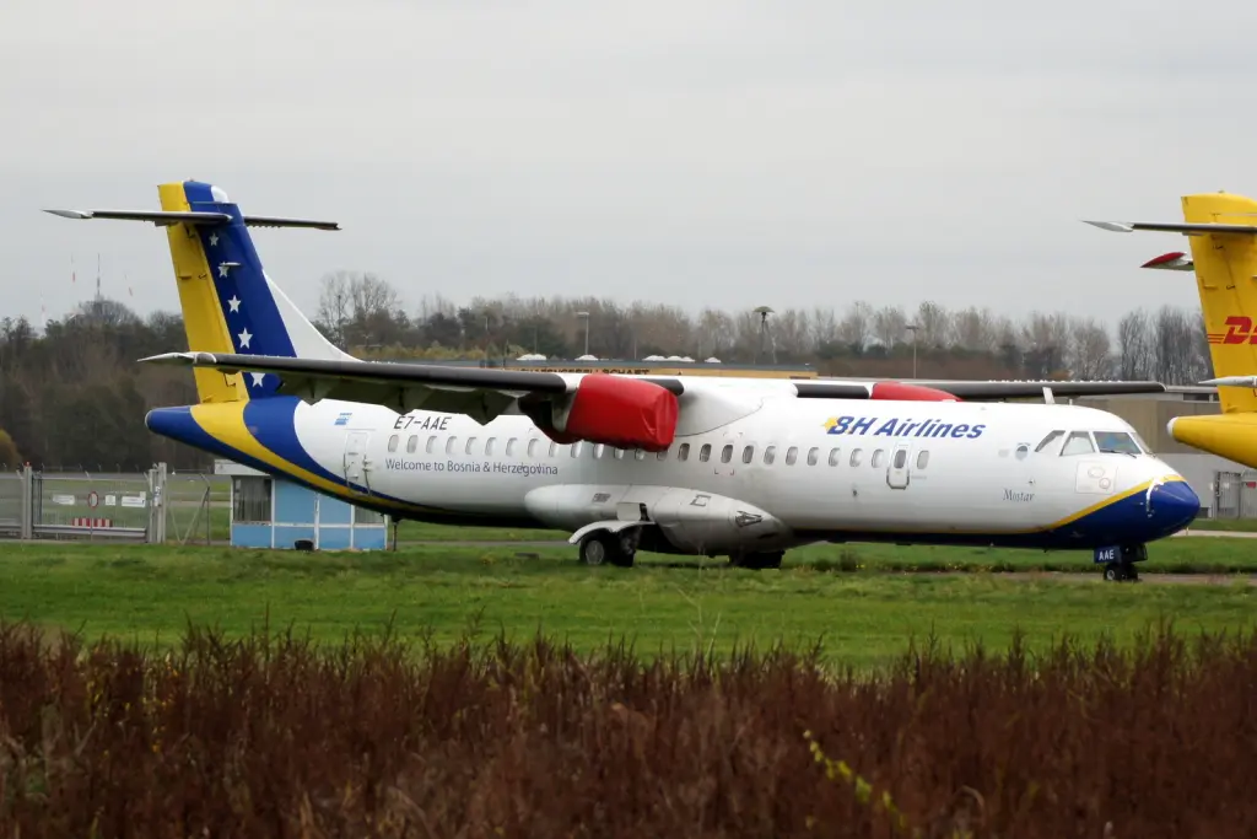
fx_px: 5762
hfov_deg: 12.5
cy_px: 420
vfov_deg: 8.3
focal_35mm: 165
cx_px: 628
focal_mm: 110
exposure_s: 1/200
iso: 640
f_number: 4.5
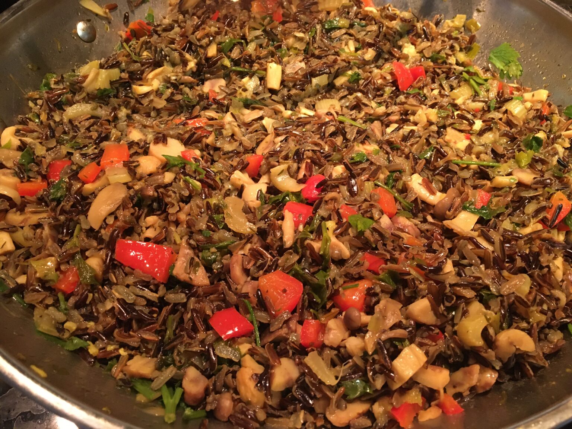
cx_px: 286
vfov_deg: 48.2
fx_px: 479
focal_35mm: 29
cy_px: 214
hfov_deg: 61.7
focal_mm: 4.15
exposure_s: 1/25
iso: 200
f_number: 2.2
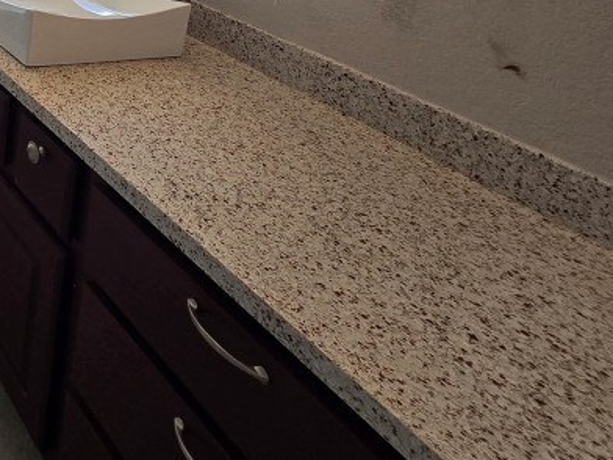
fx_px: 602
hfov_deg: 36.3
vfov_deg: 32.4
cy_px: -127
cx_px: -177
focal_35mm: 34
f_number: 2.2
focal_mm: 2.2
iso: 64
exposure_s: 1/60
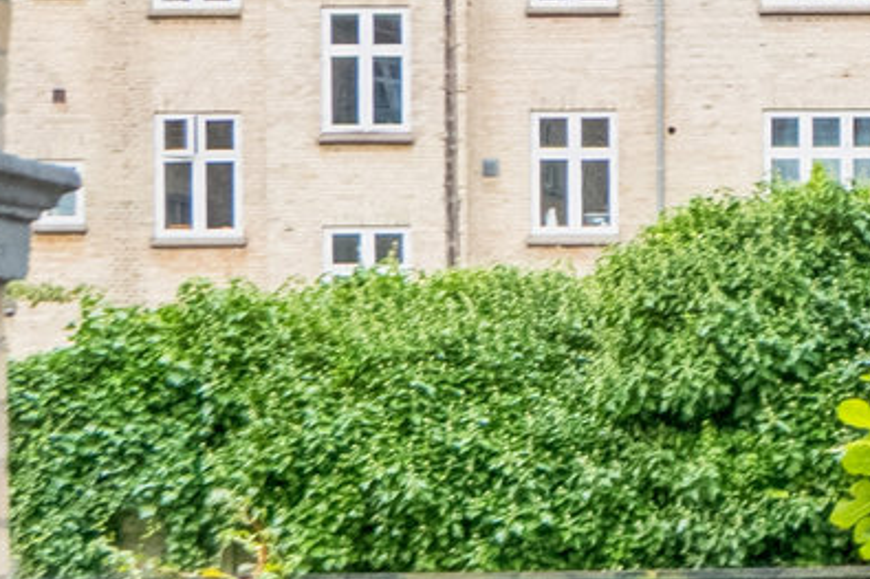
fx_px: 4034
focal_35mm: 167
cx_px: 1720
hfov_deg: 11.2
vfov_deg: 8.2
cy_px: 273
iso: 800
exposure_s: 1/125
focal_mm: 22
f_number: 10
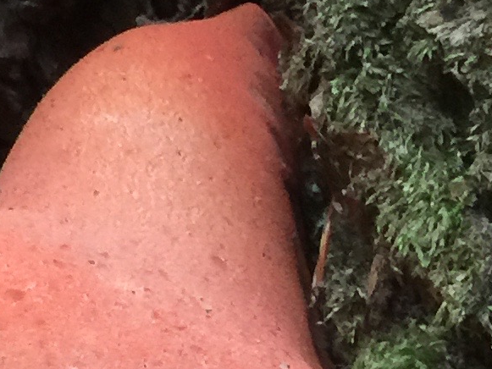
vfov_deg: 9.0
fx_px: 2317
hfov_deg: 11.9
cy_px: 388
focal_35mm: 163
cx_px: -90
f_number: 2.2
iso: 64
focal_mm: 4.15
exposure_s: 1/4
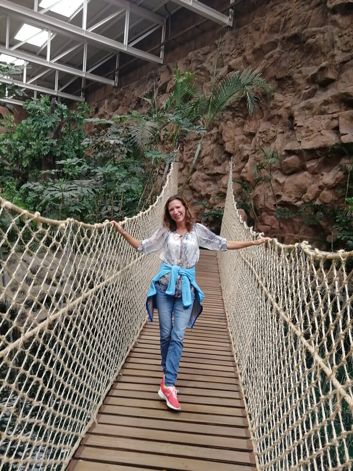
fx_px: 367
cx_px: 176
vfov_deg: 65.3
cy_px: 236
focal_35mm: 27
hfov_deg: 51.4
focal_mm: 3.95
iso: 160
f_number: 2.2
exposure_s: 1/33.3
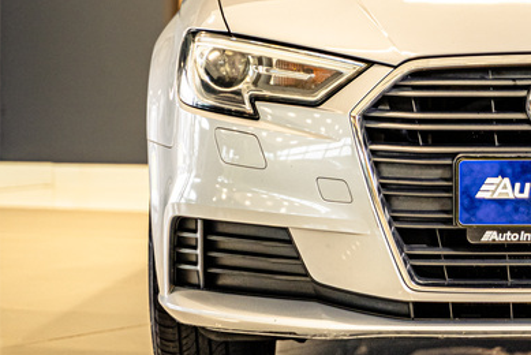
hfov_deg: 10.3
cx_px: 607
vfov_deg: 7.0
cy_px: -5
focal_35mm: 197
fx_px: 2908
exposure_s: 1/125
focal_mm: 75
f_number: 2.8
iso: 500
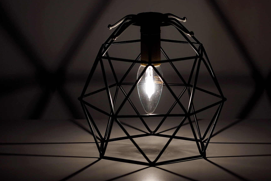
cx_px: 151
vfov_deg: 6.2
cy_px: 90
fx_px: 1661
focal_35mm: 221
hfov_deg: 9.3
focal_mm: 105
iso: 100
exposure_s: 1/125
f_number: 4
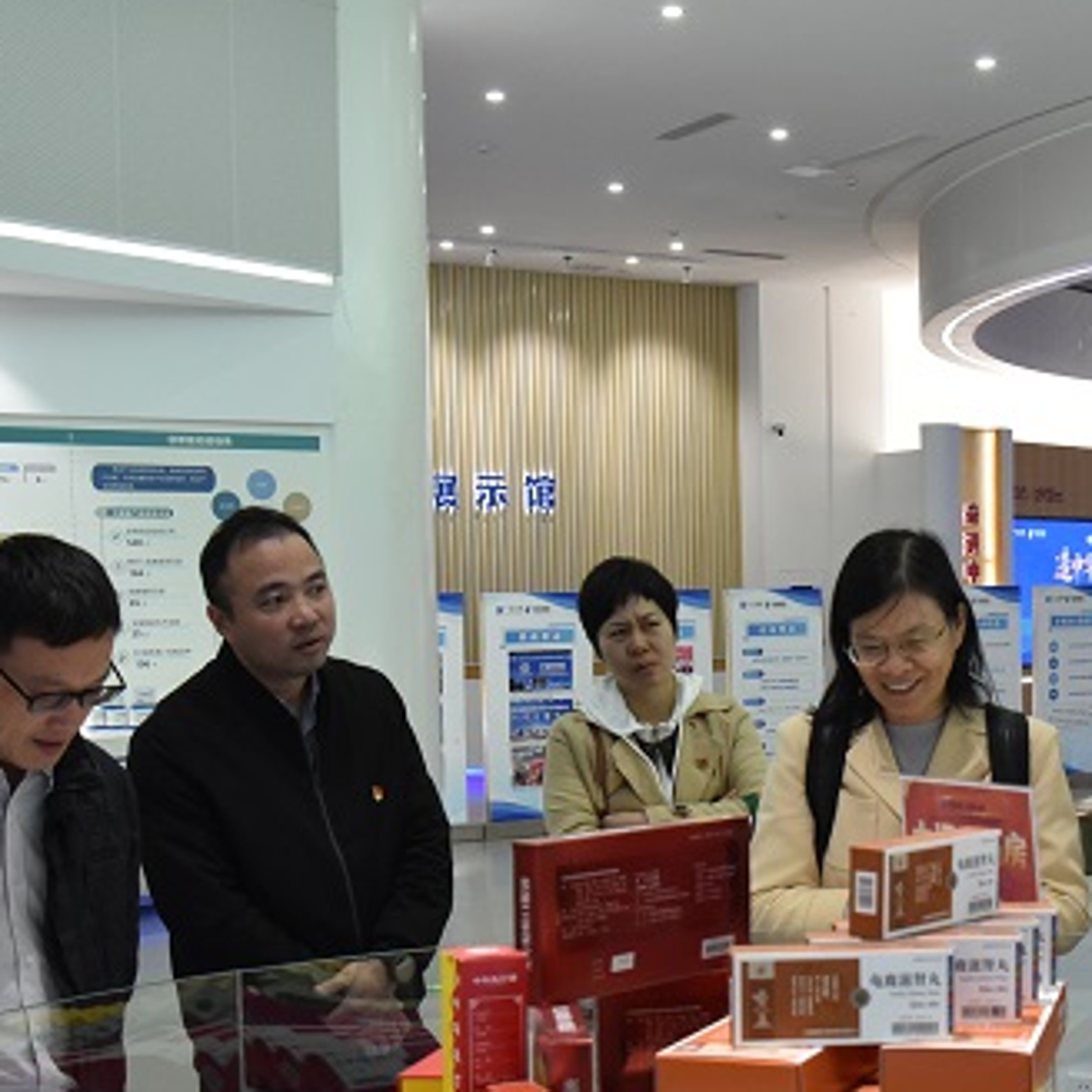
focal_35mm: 58
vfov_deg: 29.3
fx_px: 2070
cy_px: 757
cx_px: 879
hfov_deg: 28.9
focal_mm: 32
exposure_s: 1/250
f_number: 8
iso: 4000
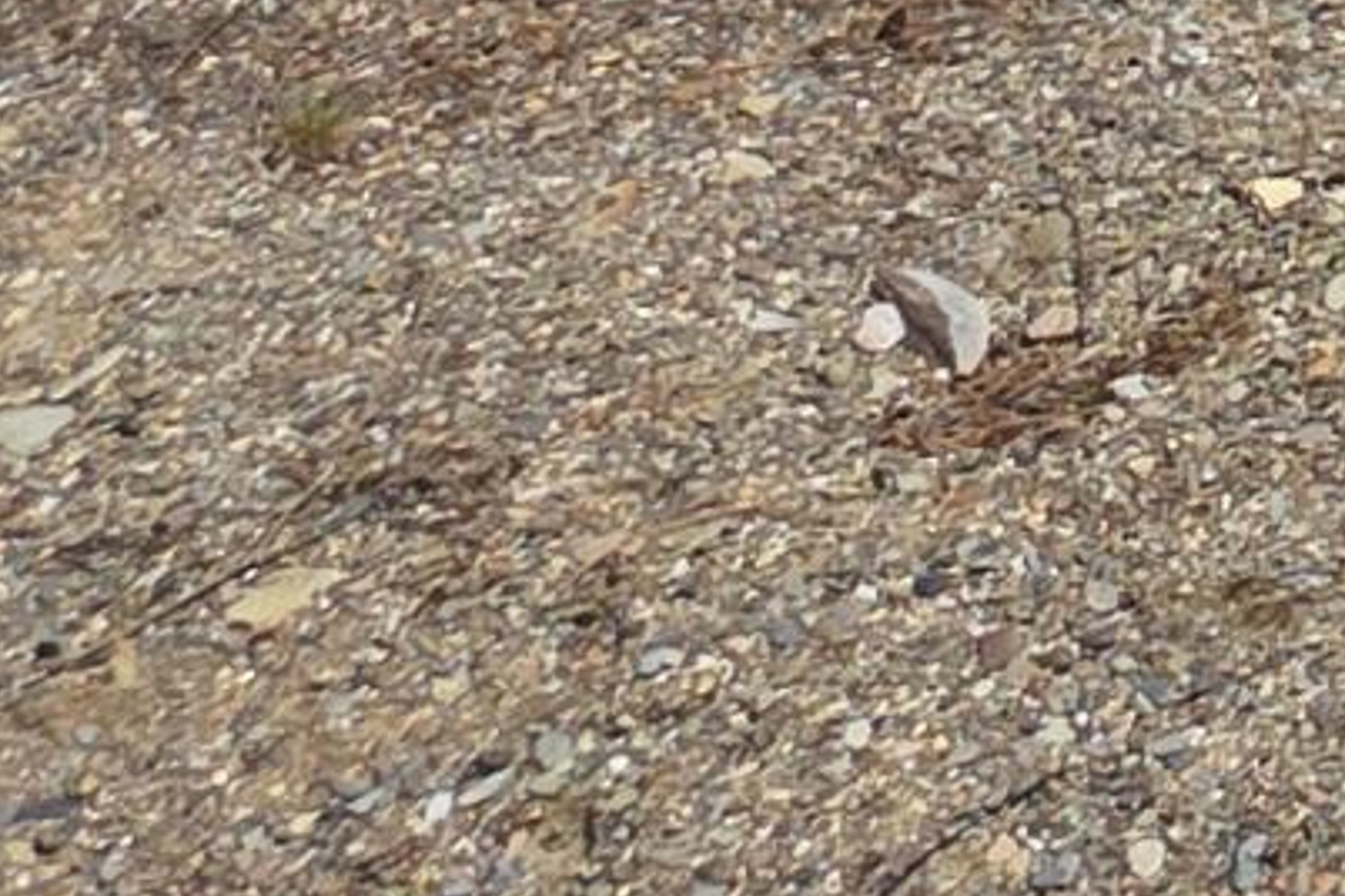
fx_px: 3773
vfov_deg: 9.1
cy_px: -2210
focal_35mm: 101
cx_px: 3135
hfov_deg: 14.3
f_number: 1.9
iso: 40
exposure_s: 1/2544
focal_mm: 2.2
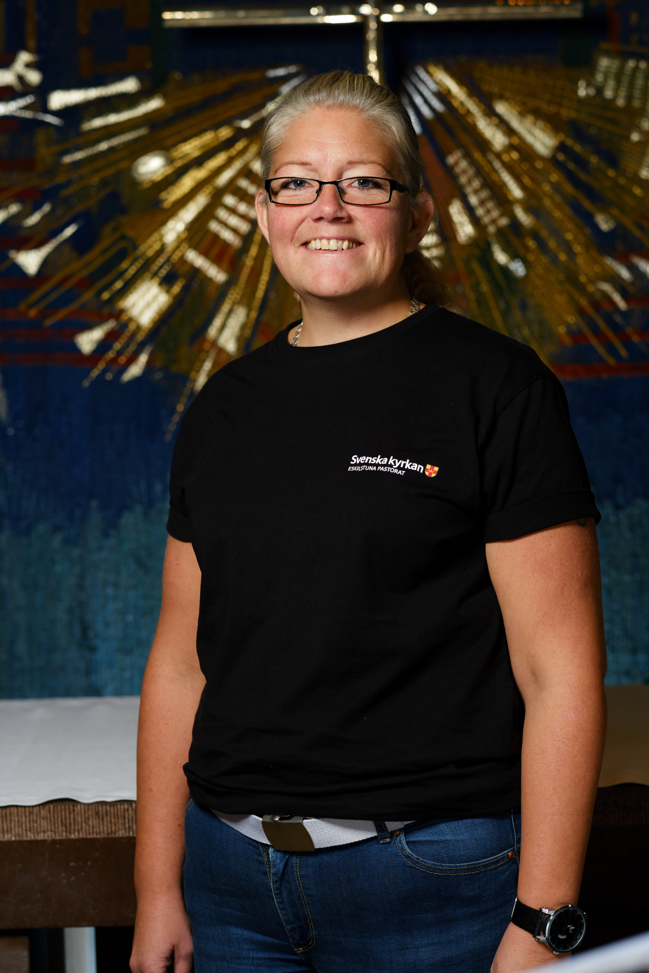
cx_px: 324
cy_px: 486
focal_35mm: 84
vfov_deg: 24.2
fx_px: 2271
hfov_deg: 16.3
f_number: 2.8
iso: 80
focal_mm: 56
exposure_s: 1/125
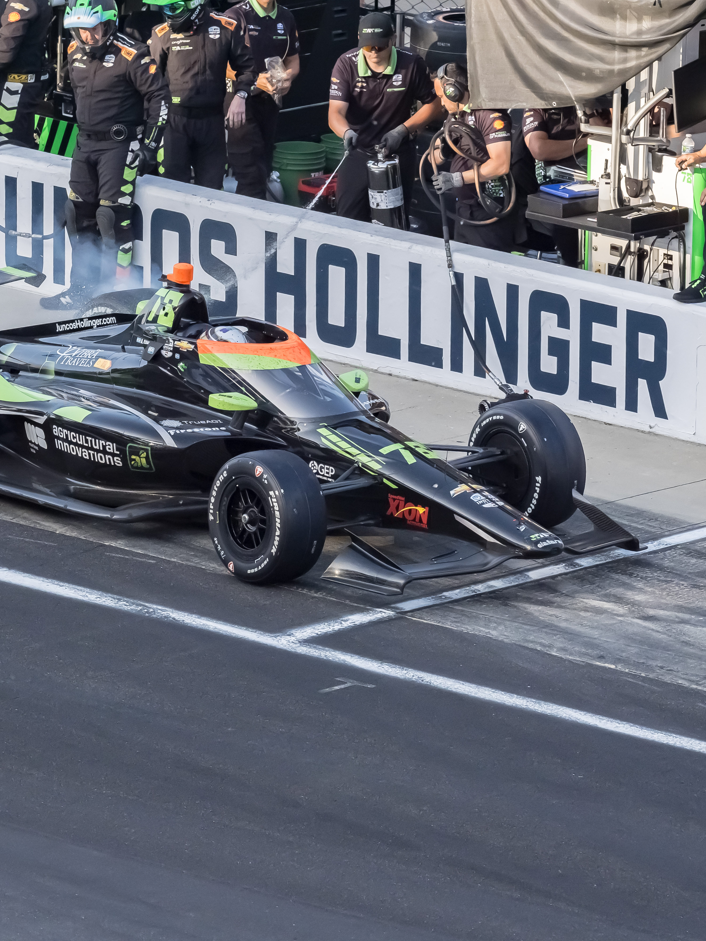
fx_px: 15718
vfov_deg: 3.4
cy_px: 471
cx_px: 264
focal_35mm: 578
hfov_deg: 2.6
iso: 3200
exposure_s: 1/2000
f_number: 8
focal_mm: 400
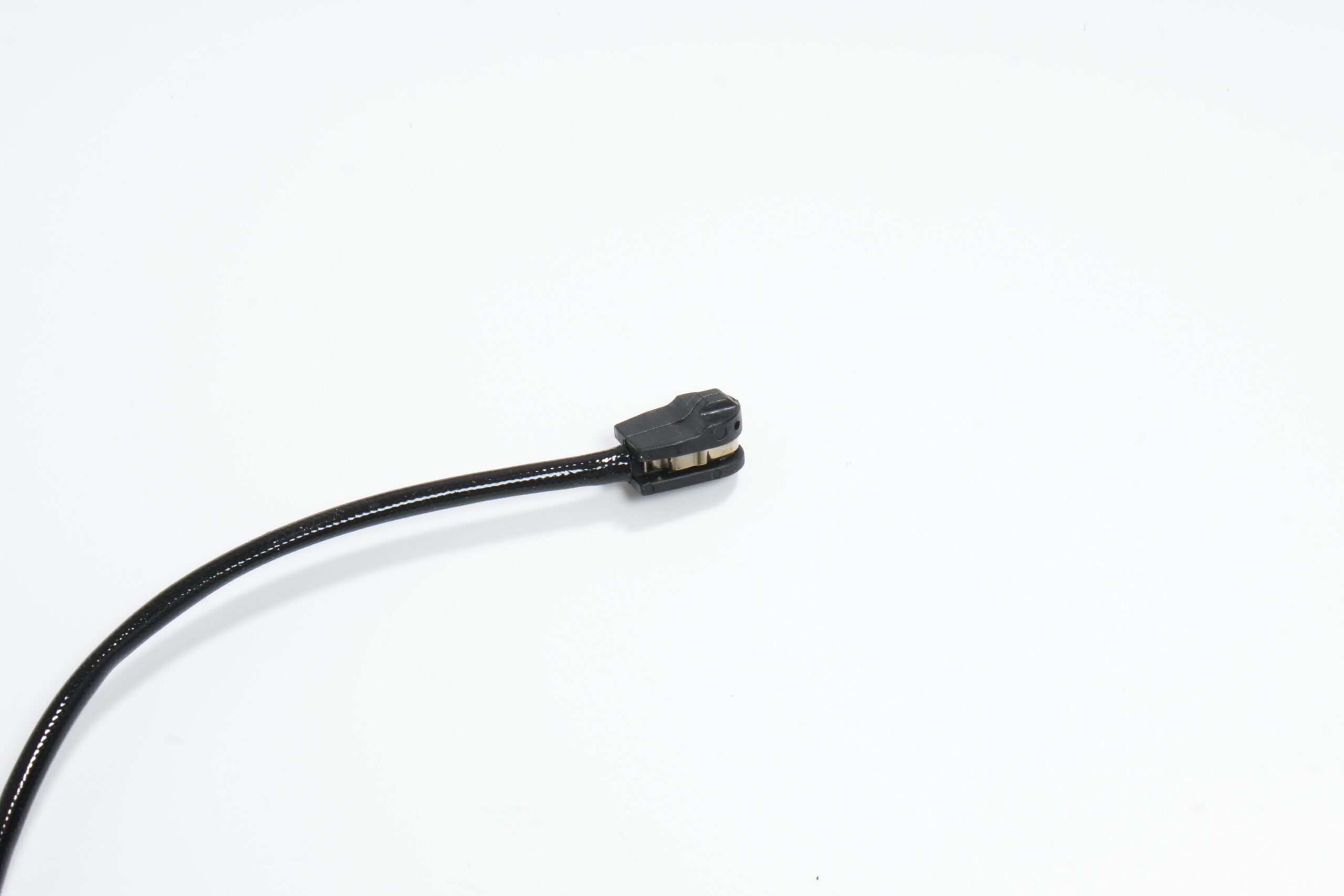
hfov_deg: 24.6
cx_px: 672
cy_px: 448
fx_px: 3080
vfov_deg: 16.6
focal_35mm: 82
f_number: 18
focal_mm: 55
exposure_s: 1/250
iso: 125
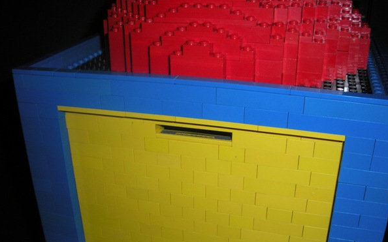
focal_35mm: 40
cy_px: 151
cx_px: 197
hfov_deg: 49.3
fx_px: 423
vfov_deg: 31.8
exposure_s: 1/60
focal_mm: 6.3
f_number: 3.5
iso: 200
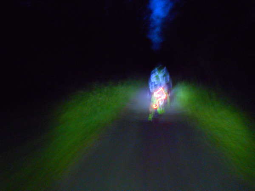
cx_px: 128
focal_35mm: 39
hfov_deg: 47.9
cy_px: 96
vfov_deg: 36.8
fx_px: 287
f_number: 4.5
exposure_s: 1/1.3
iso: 800
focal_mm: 6.9
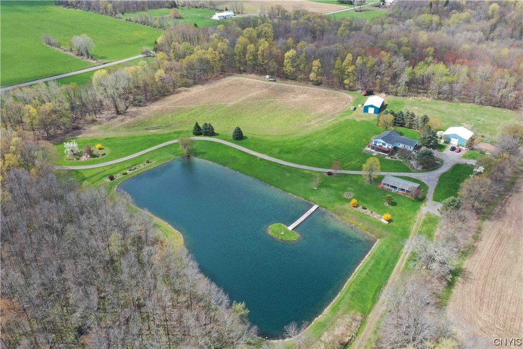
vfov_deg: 46.4
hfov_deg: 65.5
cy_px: 174
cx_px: 262
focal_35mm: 28
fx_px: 407
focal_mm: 10.26
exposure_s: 1/100
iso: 100
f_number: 8
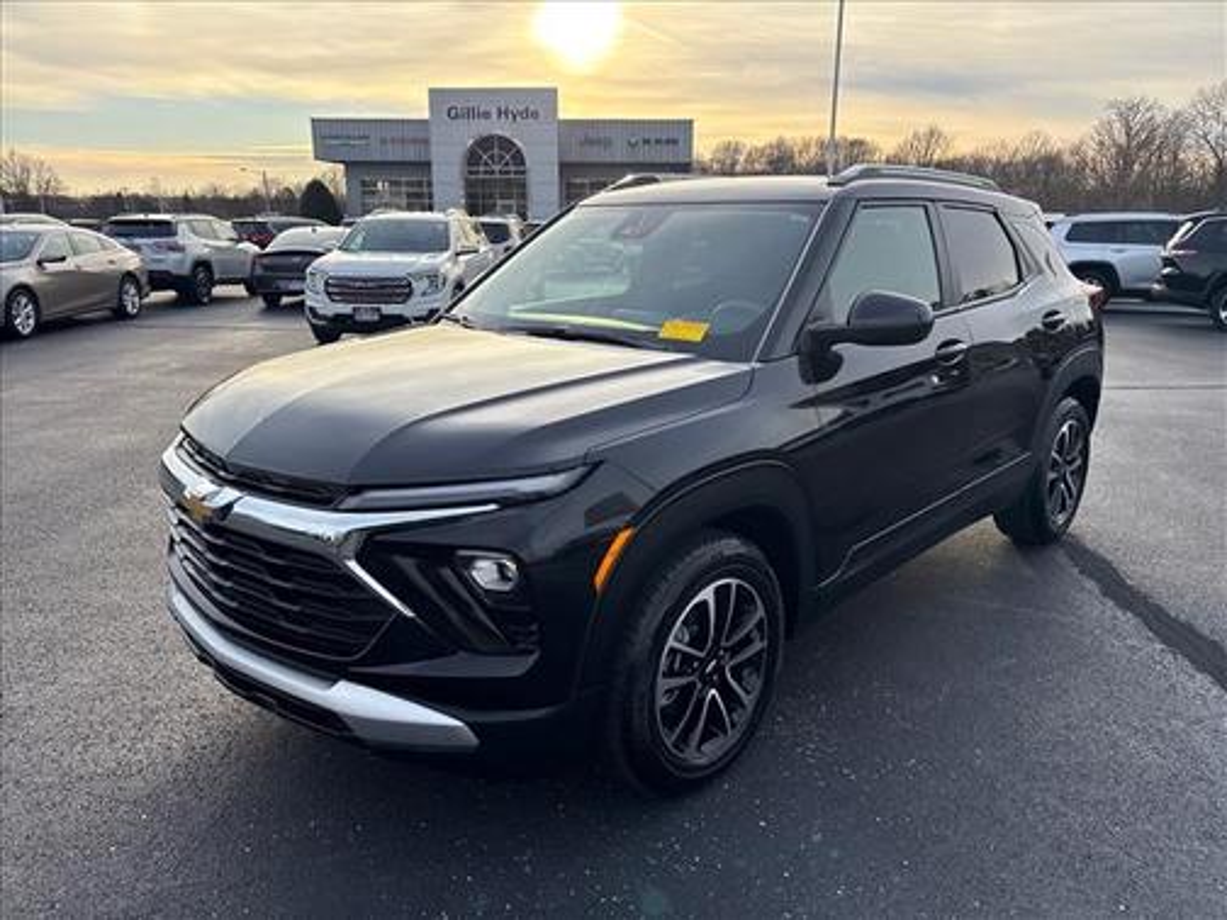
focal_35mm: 26
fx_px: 922
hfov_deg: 67.3
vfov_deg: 53.1
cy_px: 460
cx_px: 614
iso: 64
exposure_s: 1/1135
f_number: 1.6
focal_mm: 5.96
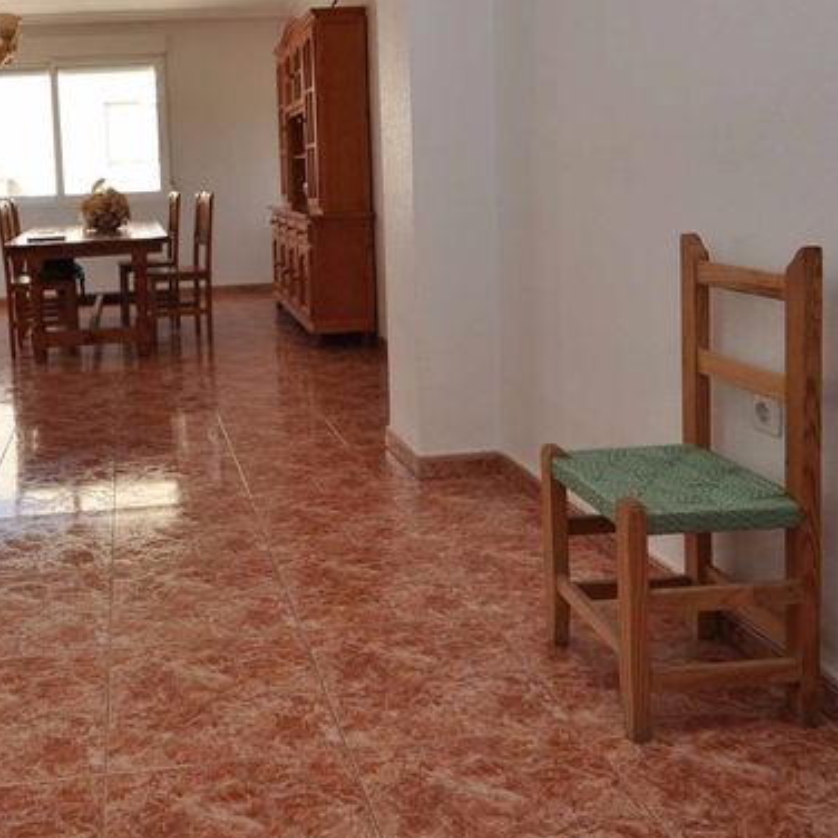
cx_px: 220
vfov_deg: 49.1
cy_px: 213
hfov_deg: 49.3
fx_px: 876
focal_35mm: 32
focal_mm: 10
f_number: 5.6
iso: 280
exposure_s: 1/125
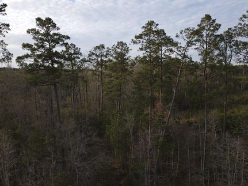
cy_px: 93
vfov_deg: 56.8
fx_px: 172
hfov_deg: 71.6
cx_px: 124
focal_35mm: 24
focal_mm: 4.5
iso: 370
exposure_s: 1/15
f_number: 2.8
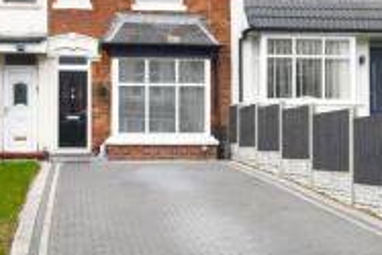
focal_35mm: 76
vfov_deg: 18.0
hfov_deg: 26.6
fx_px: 807
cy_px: 136
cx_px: 169
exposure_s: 1/250
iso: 200
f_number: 8
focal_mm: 20
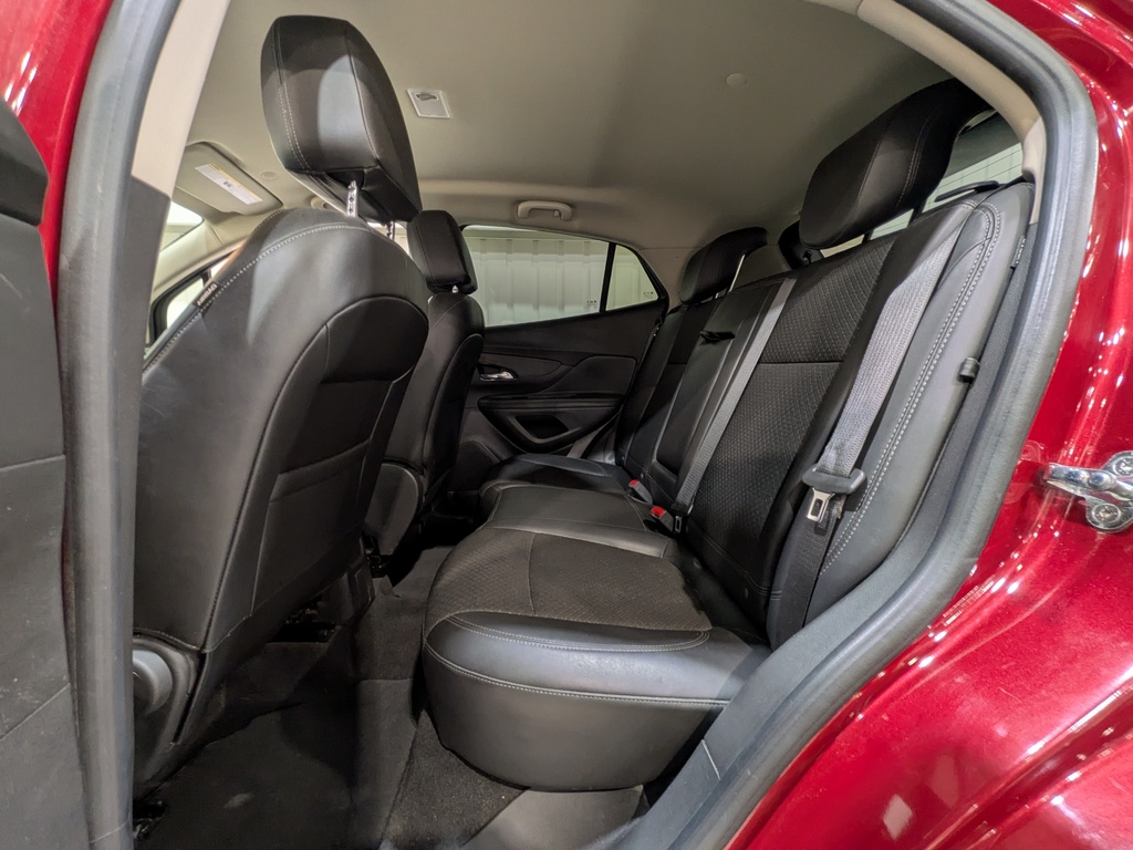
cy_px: 425
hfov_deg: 102.1
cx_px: 566
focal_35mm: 14
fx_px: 458
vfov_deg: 85.7
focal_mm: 1.83
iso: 138
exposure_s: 1/25
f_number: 2.2
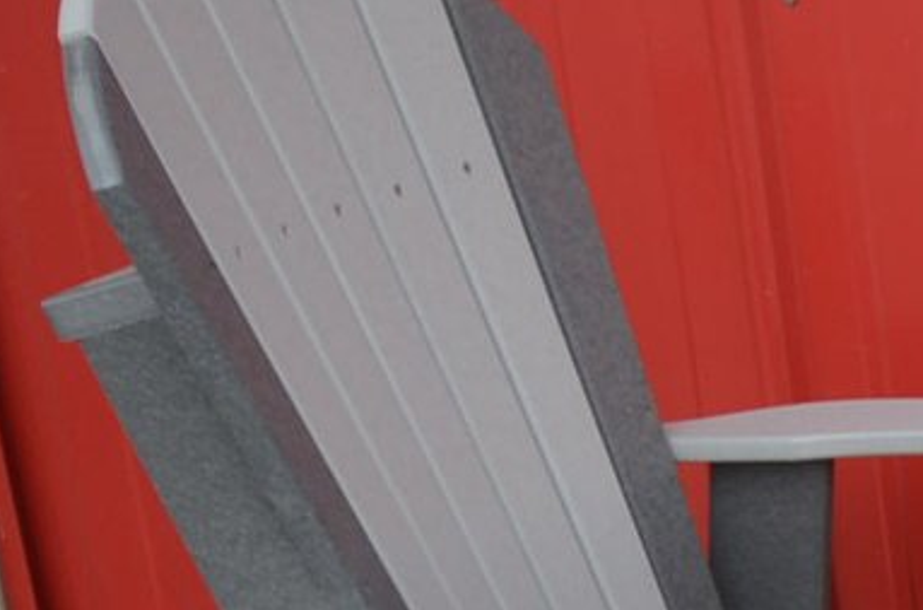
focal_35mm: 114
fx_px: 2921
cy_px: 669
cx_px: 1971
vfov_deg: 11.7
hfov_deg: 14.3
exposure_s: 1/125
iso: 250
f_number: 5.6
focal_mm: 17
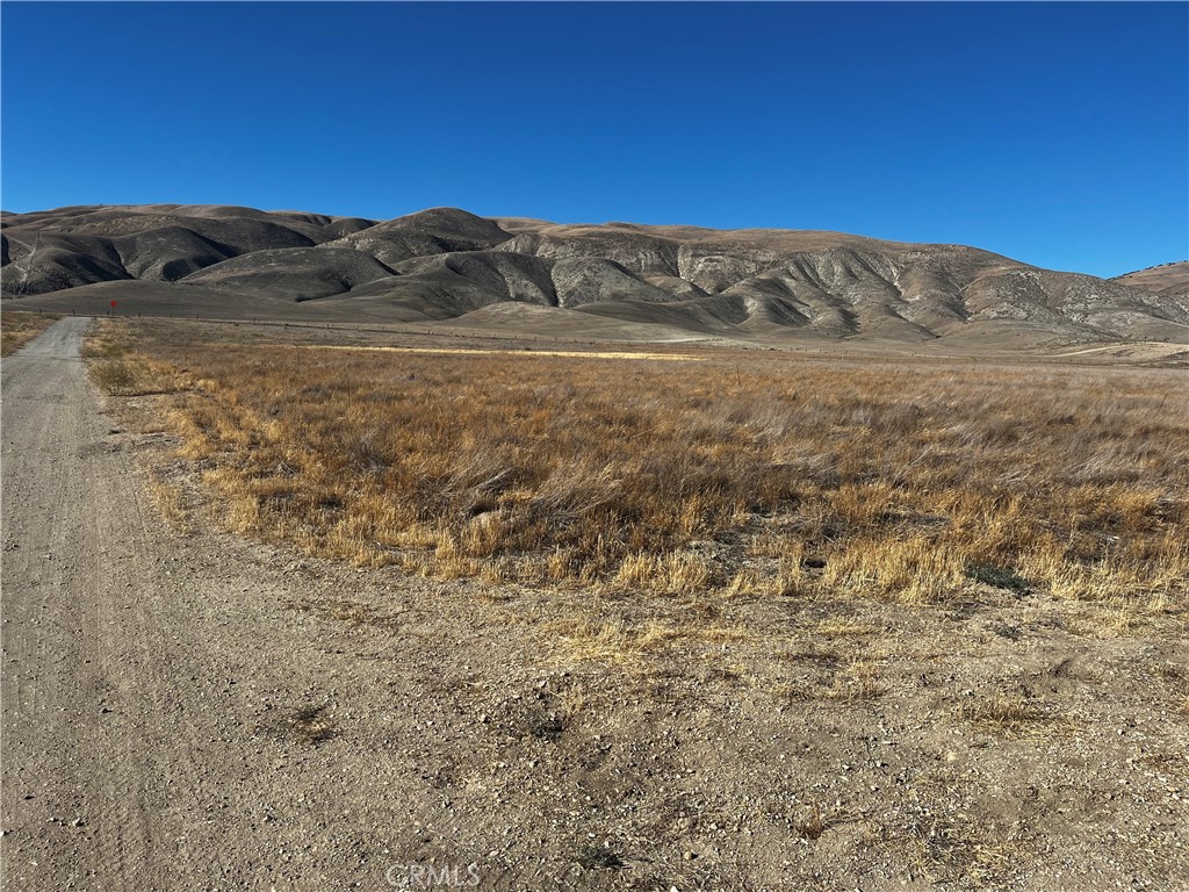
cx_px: 594
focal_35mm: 26
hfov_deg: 67.3
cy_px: 446
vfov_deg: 53.1
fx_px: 893
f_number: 1.6
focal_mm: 5.1
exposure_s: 1/5076
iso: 50
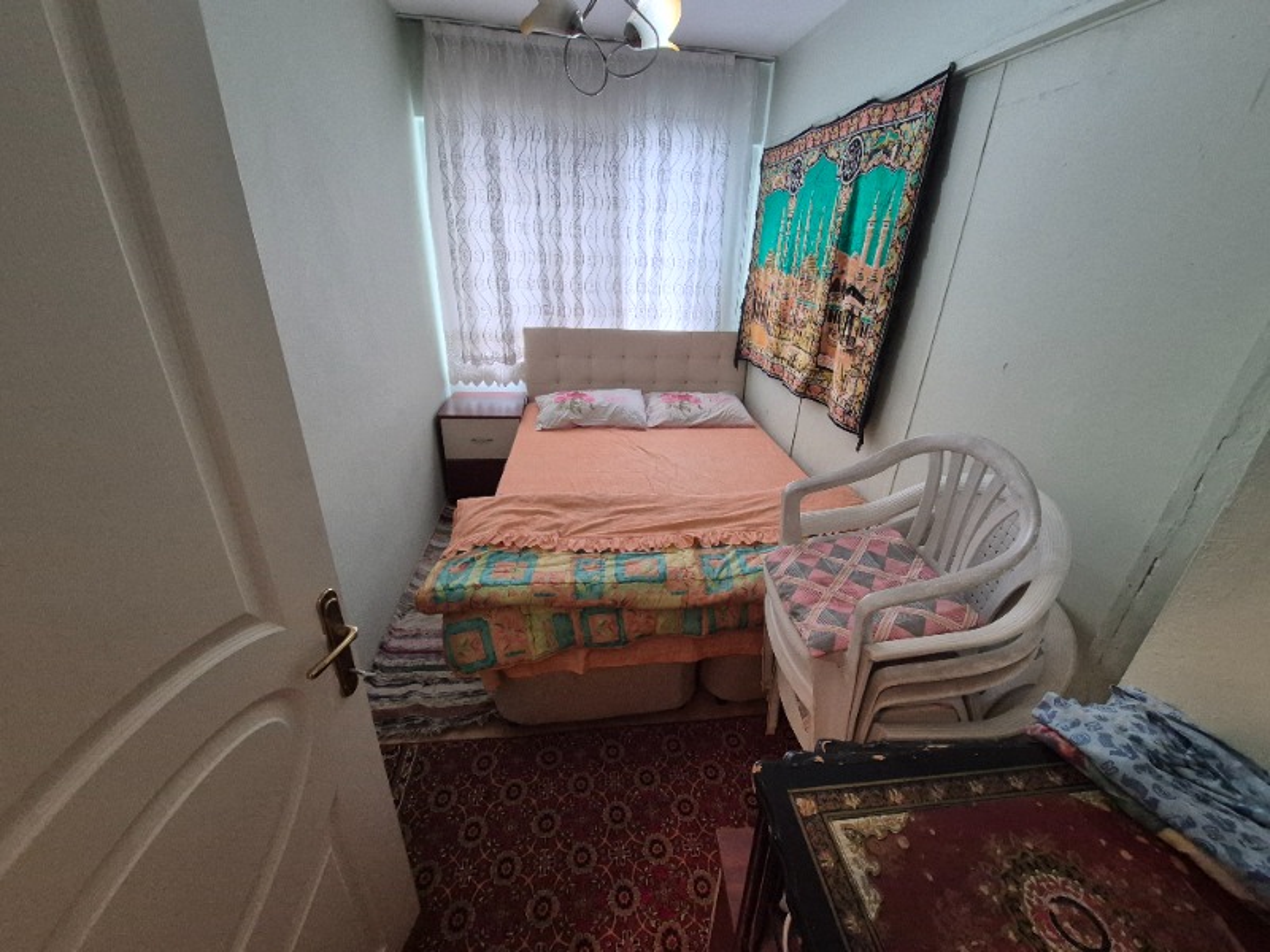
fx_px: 477
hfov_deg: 106.2
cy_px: 476
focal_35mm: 13
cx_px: 635
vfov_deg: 89.9
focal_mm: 1.74
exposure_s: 1/50
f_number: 2.2
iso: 640
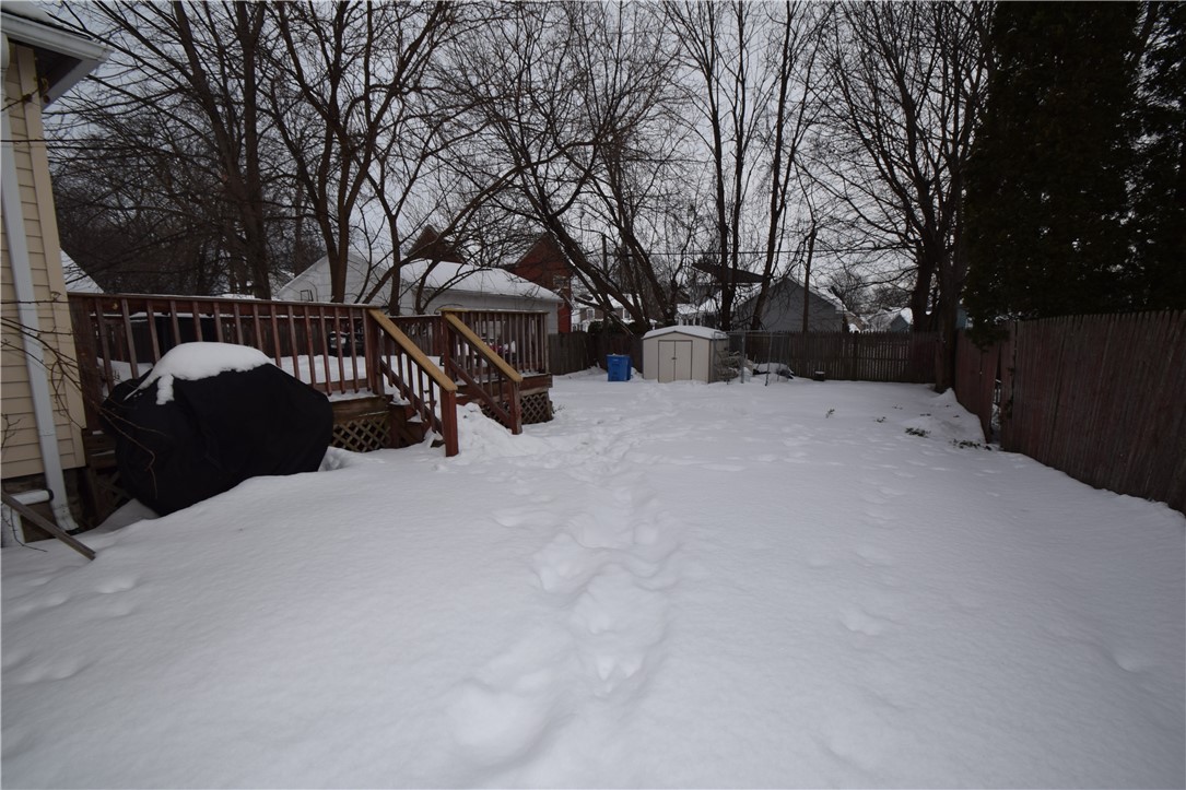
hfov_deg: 100.4
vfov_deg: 77.3
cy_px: 395
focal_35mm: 15
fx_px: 494
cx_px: 593
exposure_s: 1/200
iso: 100
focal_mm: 10
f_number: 9
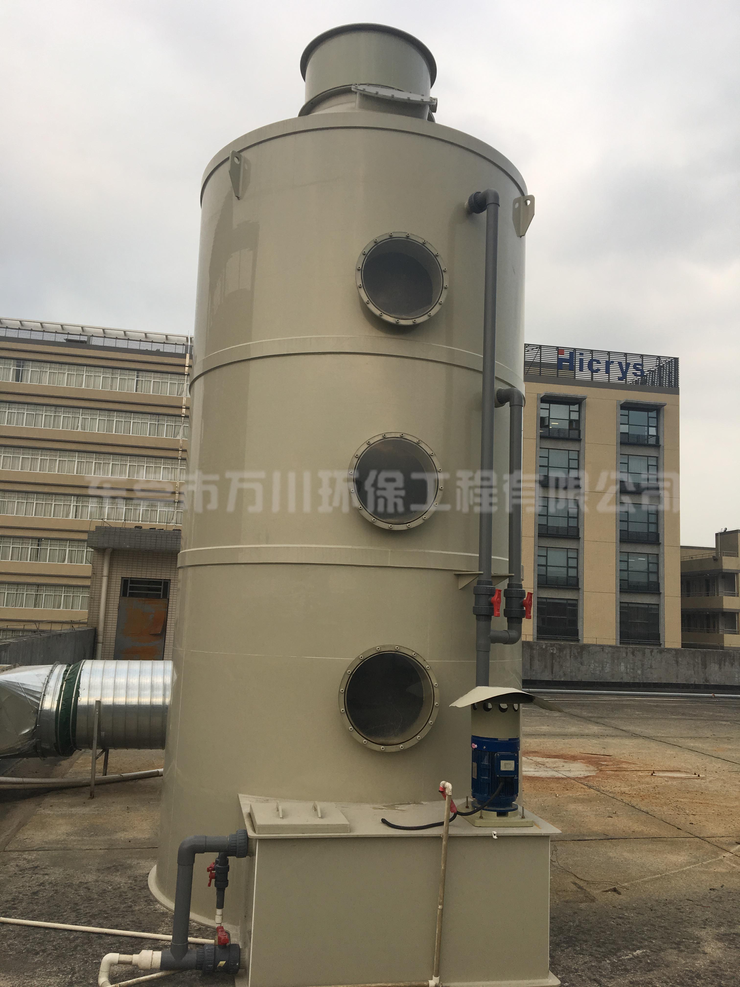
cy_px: 494
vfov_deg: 61.7
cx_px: 370
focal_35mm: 29
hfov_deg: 48.2
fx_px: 827
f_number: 2.2
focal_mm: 4.15
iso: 25
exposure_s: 1/100
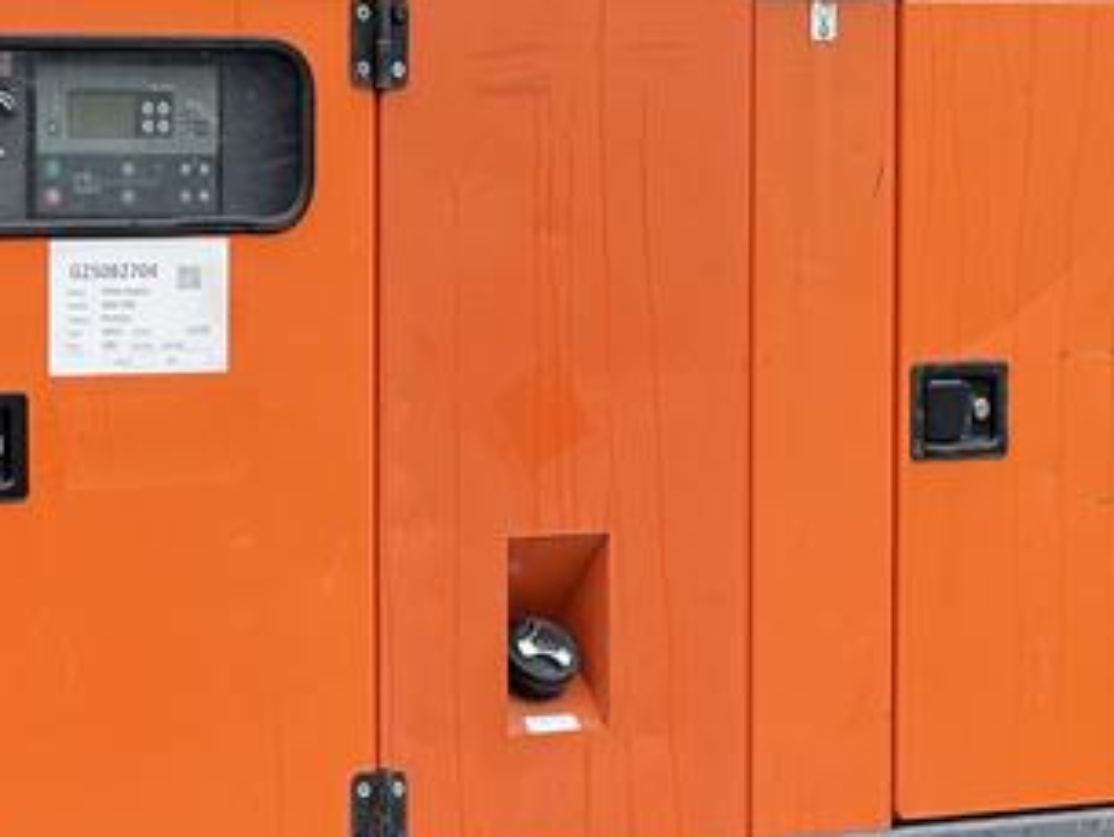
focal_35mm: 168
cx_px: 610
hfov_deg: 11.8
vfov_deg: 8.8
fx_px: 5409
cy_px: 563
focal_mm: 7.5
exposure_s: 1/99
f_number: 2.2
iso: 64
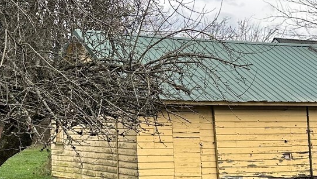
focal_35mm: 77
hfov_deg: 27.4
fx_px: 648
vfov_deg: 15.5
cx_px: 123
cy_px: 157
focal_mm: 6.86
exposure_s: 1/685
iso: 80
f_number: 1.78
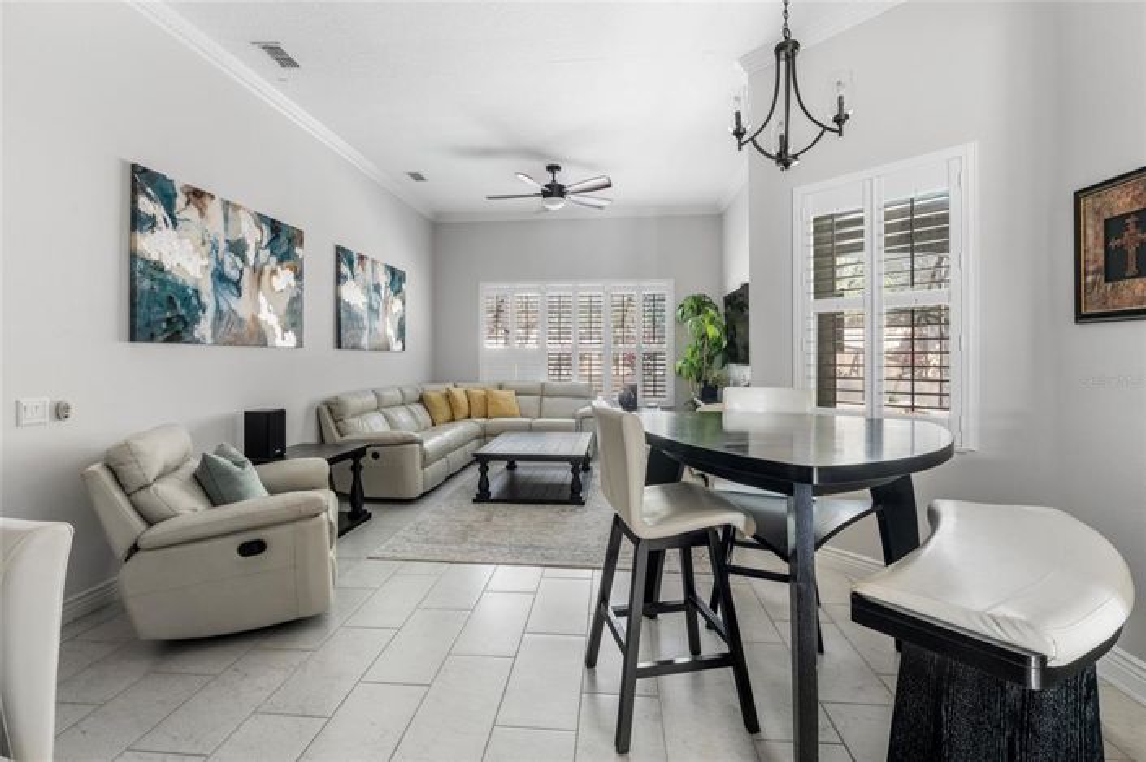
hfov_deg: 96.8
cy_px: 381
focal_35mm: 16
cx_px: 573
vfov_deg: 73.7
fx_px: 509
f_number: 11
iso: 400
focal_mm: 16
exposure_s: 2
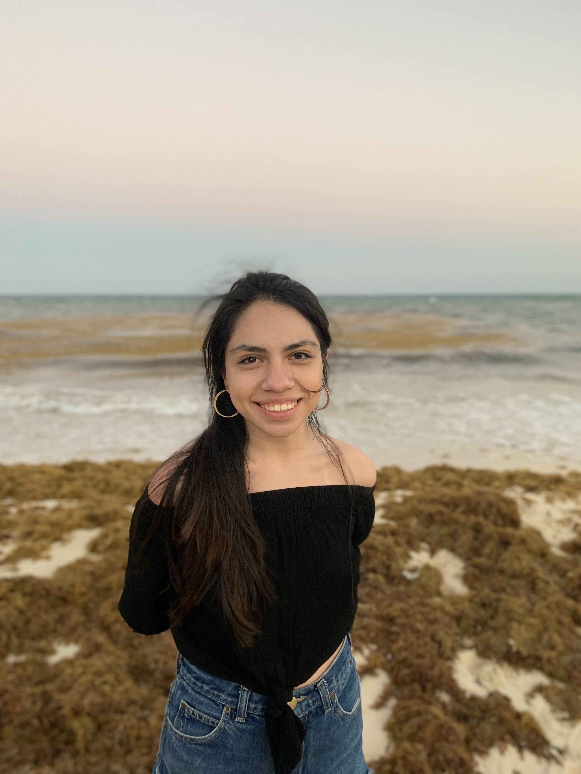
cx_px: 290
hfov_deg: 53.1
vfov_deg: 67.3
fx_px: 582
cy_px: 387
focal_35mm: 26
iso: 250
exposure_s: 1/60
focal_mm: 4.25
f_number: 1.8
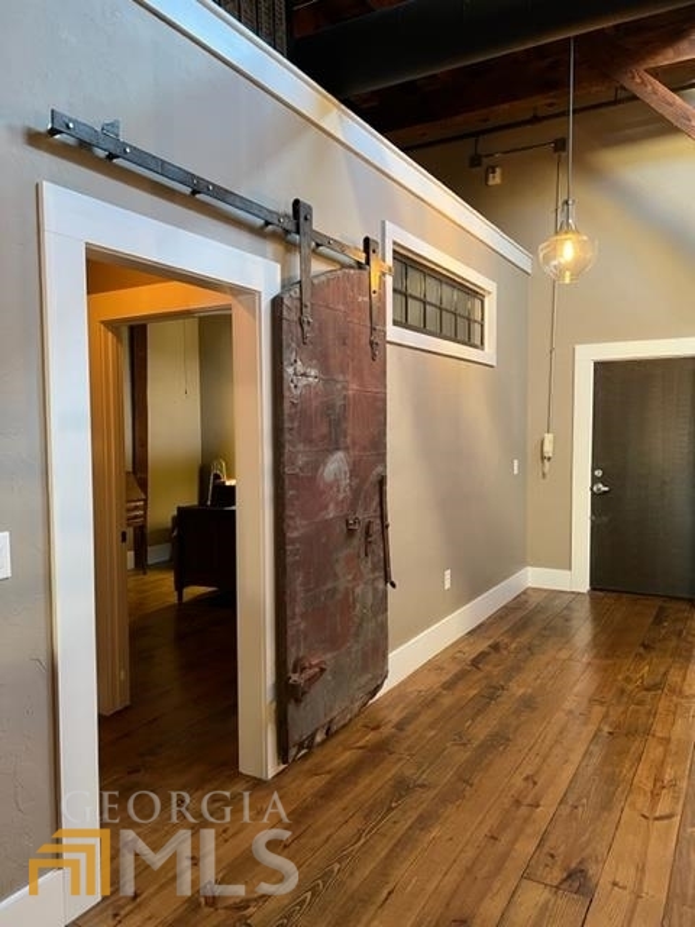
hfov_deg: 53.1
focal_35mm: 26
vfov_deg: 67.3
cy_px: 464
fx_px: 696
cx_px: 348
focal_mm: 5.7
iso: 400
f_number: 1.5
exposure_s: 1/60
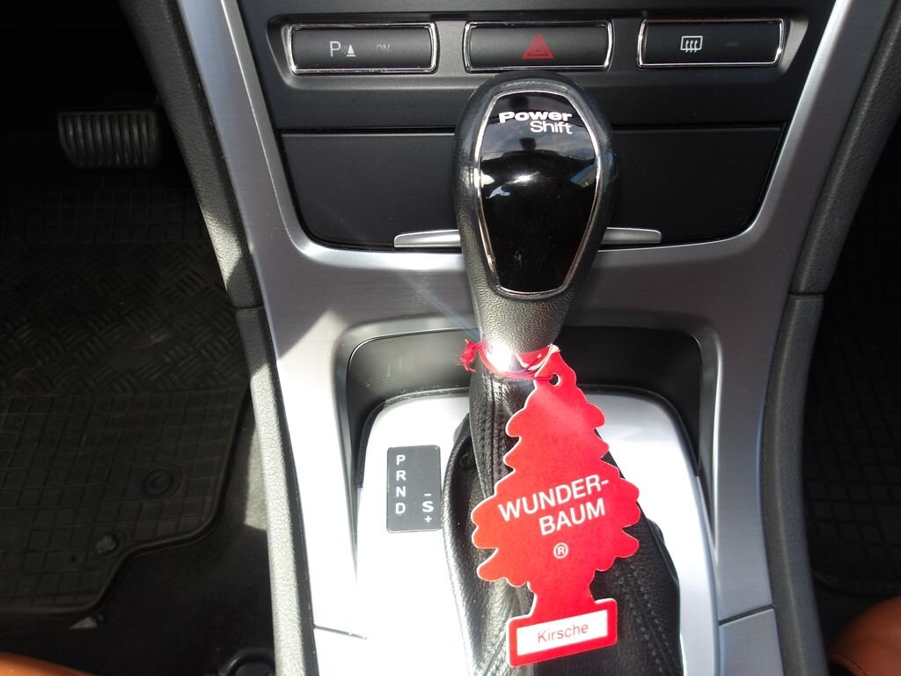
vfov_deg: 51.4
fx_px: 703
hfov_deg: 65.3
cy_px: 338
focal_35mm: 27
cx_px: 450
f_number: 3
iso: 100
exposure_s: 1/96
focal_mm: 4.9
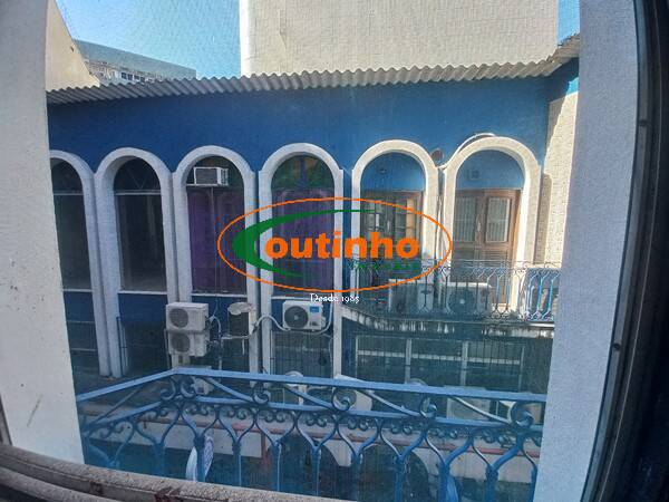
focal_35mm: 13
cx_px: 334
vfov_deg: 89.9
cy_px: 251
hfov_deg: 106.2
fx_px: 251
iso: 40
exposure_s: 1/157
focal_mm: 1.42
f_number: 2.2
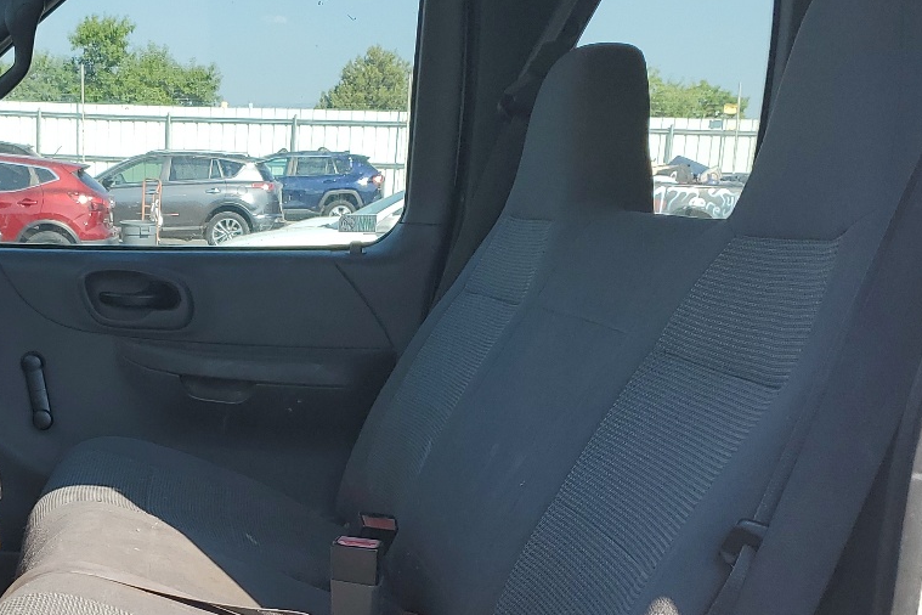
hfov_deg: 33.7
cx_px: 140
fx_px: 1460
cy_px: 473
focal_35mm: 57
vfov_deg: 23.5
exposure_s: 1/1667
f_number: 1.5
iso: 50
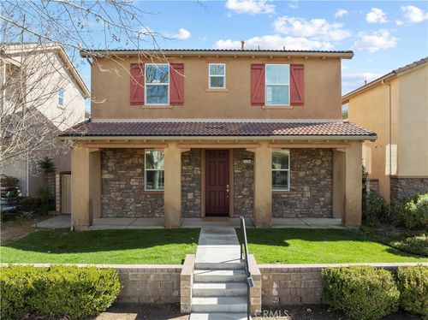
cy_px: 160
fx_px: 296
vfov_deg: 56.7
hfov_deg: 71.6
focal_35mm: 24
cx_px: 214
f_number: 4.5
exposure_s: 1/320
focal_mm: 12.29
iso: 100
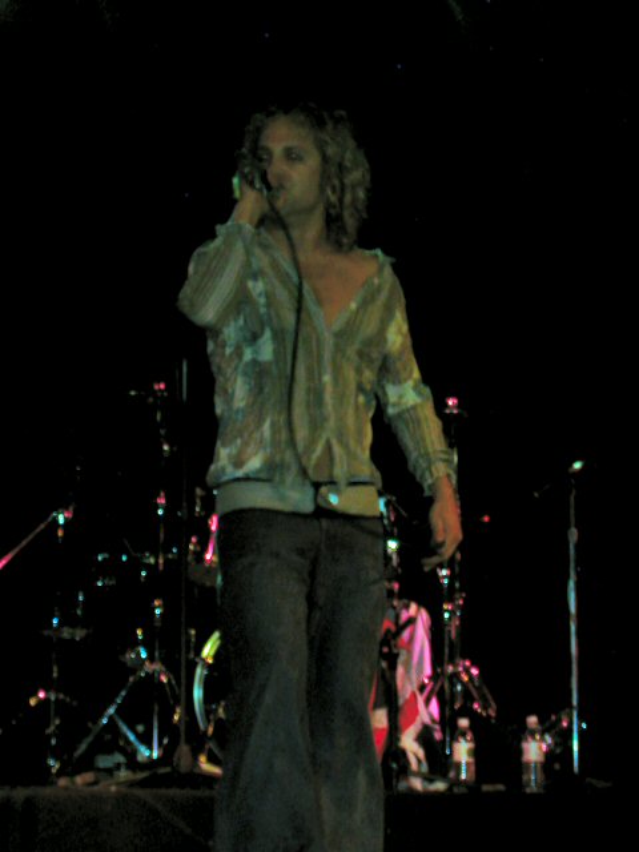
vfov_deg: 17.7
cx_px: 320
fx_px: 2732
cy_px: 426
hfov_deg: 13.3
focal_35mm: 111
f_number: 4.8
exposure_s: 1/59.9
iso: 200
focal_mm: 16.8
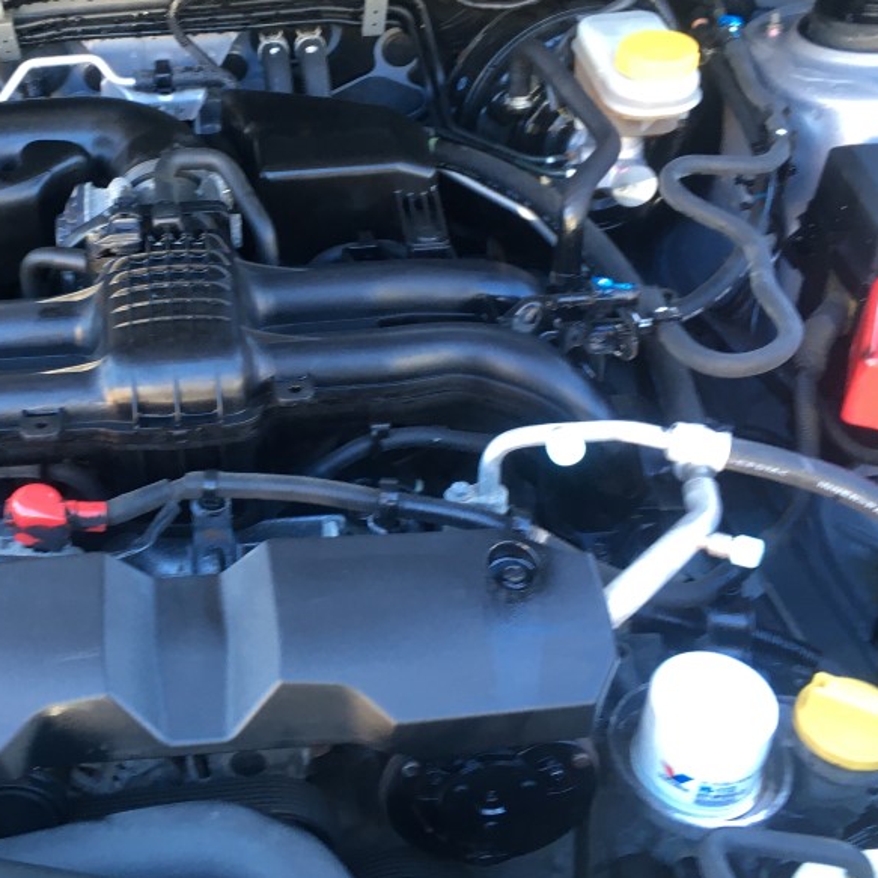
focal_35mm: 45
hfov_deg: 36.7
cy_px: 380
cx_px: 221
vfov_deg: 37.5
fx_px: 1291
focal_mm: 4.15
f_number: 2.2
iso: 50
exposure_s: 1/30
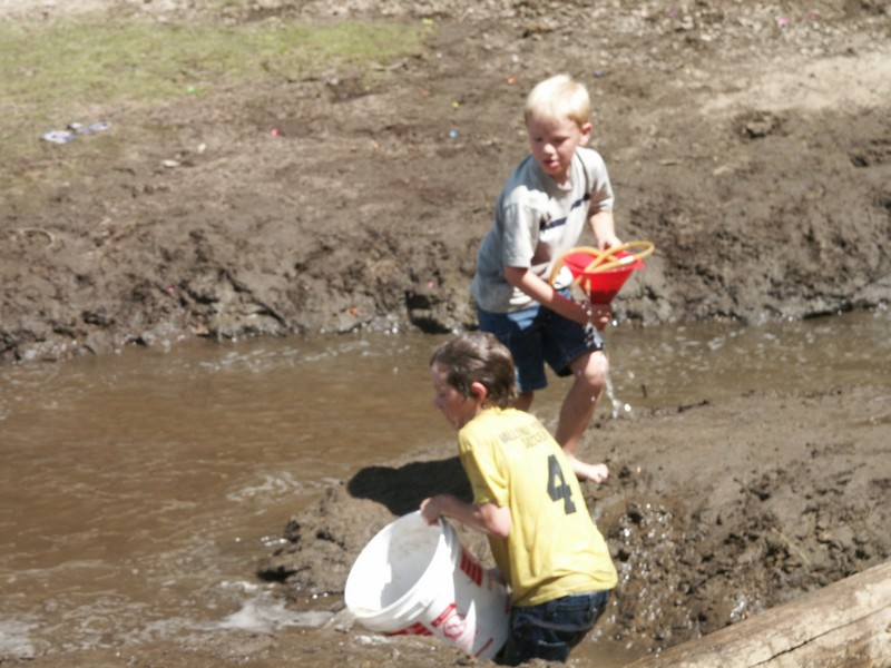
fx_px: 3912
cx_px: 446
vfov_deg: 9.8
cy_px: 334
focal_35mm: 152
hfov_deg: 13.0
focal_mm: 38.5
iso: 100
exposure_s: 1/180
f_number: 8
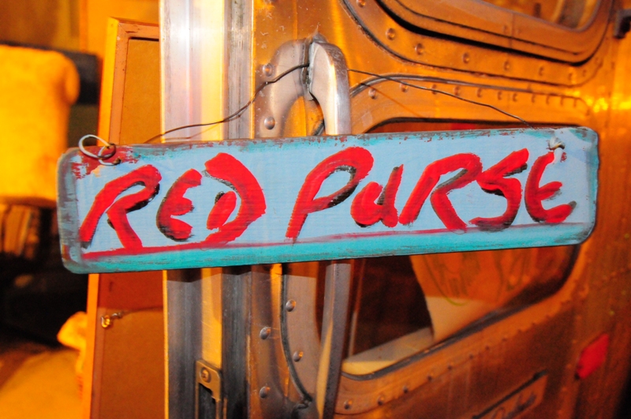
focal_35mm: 36
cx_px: 316
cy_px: 210
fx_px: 630
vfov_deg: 36.8
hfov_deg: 53.2
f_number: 5
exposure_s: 1/5
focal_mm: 24
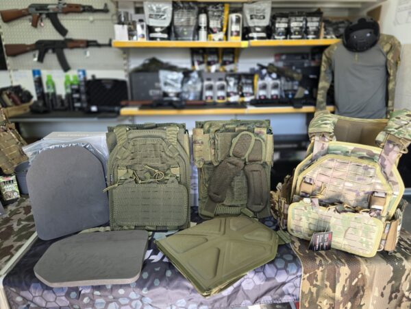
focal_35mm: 23
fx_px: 273
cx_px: 206
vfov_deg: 58.9
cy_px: 154
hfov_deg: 73.9
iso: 100
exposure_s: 1/100
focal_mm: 6.3
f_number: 1.7
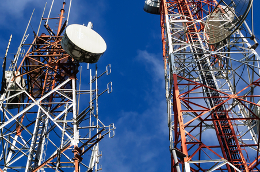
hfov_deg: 25.7
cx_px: 148
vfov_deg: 17.0
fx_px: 570
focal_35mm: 79
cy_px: 25
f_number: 9
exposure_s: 1/500
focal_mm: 28
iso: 200
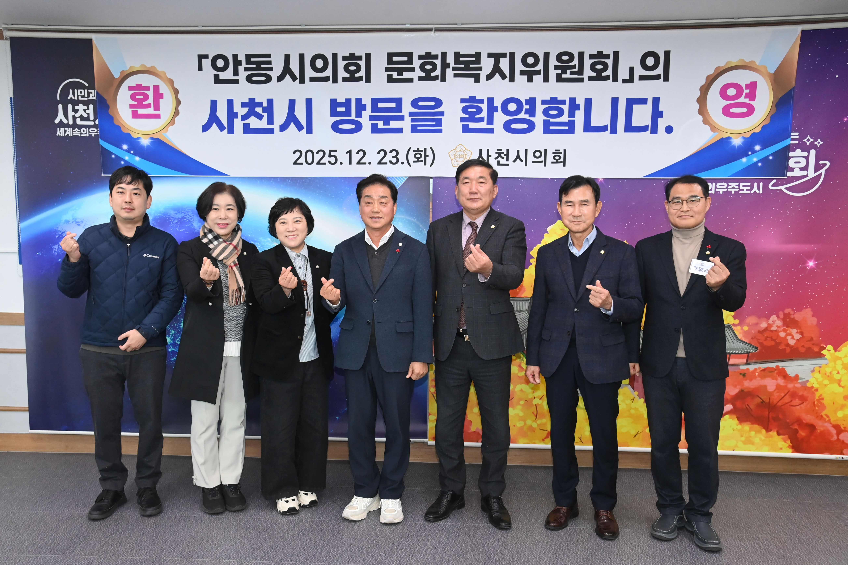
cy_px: 300
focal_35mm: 29
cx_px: 402
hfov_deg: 63.6
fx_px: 683
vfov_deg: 44.9
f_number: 6.3
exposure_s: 1/250
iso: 3200
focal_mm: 27
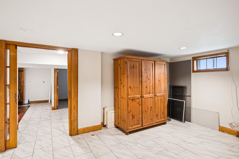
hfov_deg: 96.7
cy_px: 80
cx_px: 120
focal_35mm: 16
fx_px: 106
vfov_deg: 73.7
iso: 640
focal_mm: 8
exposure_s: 1/13
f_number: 4
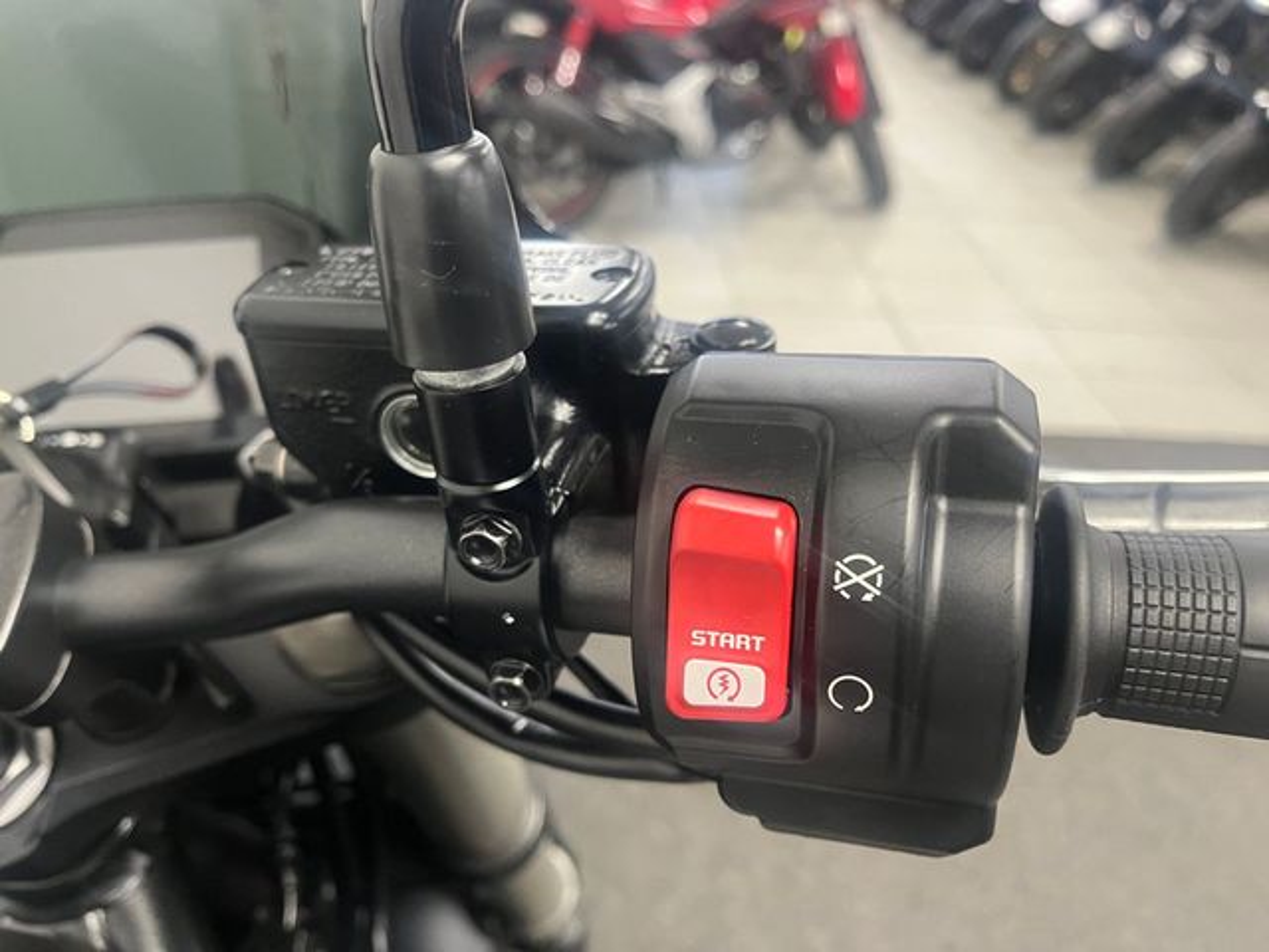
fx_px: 953
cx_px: 634
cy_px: 476
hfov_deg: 67.3
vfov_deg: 53.1
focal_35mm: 26
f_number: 1.6
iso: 250
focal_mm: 5.1
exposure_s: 1/50
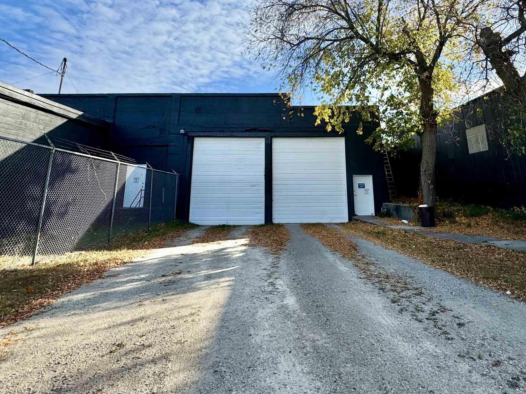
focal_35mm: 22
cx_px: 284
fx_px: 334
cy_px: 105
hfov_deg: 76.3
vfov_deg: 58.3
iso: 40
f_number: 2.2
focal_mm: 2.22
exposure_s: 1/1600
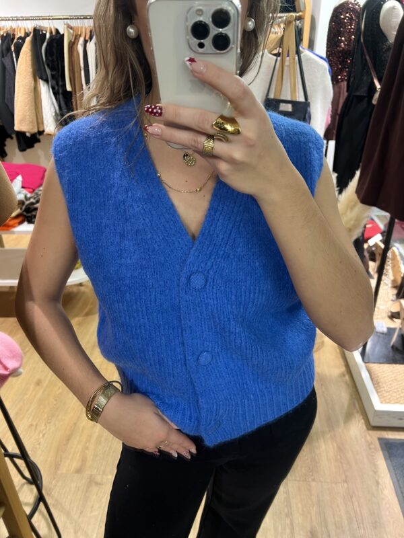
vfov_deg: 67.3
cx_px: 202
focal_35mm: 26
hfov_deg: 53.1
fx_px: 405
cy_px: 269
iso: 80
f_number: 1.5
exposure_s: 1/50
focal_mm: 5.7
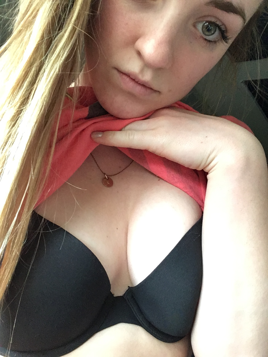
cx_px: 134
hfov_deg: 45.4
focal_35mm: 31
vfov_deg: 58.4
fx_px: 320
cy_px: 178
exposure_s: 1/30
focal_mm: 2.15
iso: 320
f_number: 2.4
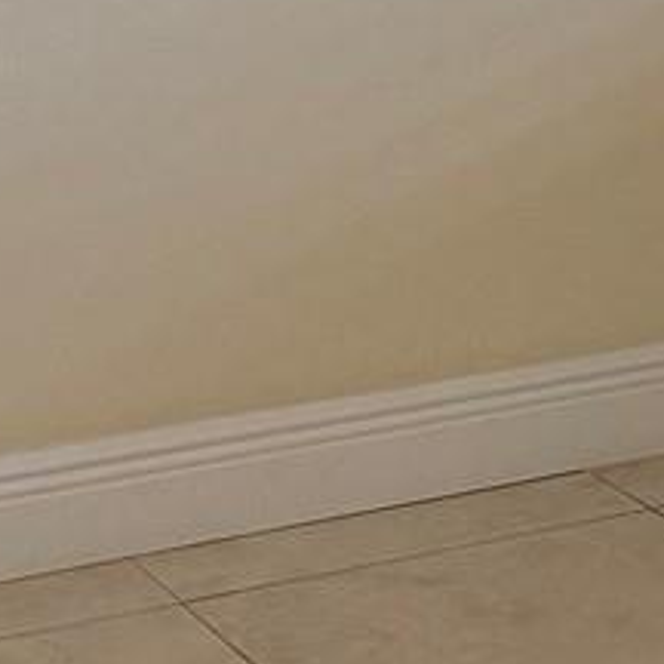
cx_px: 1918
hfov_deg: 9.2
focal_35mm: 157
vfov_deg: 10.9
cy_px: -169
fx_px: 3407
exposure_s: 1/203
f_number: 1.78
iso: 200
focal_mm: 6.76
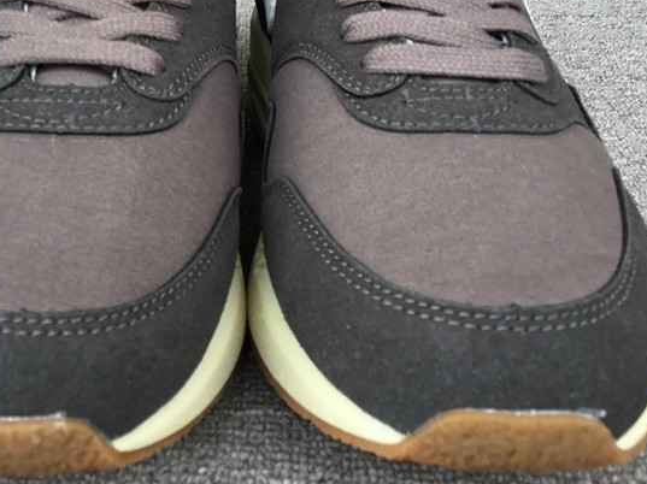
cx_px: 243
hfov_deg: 36.6
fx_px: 971
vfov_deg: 27.8
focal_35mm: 52
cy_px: 158
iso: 25
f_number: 2.4
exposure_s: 1/166
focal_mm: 3.3
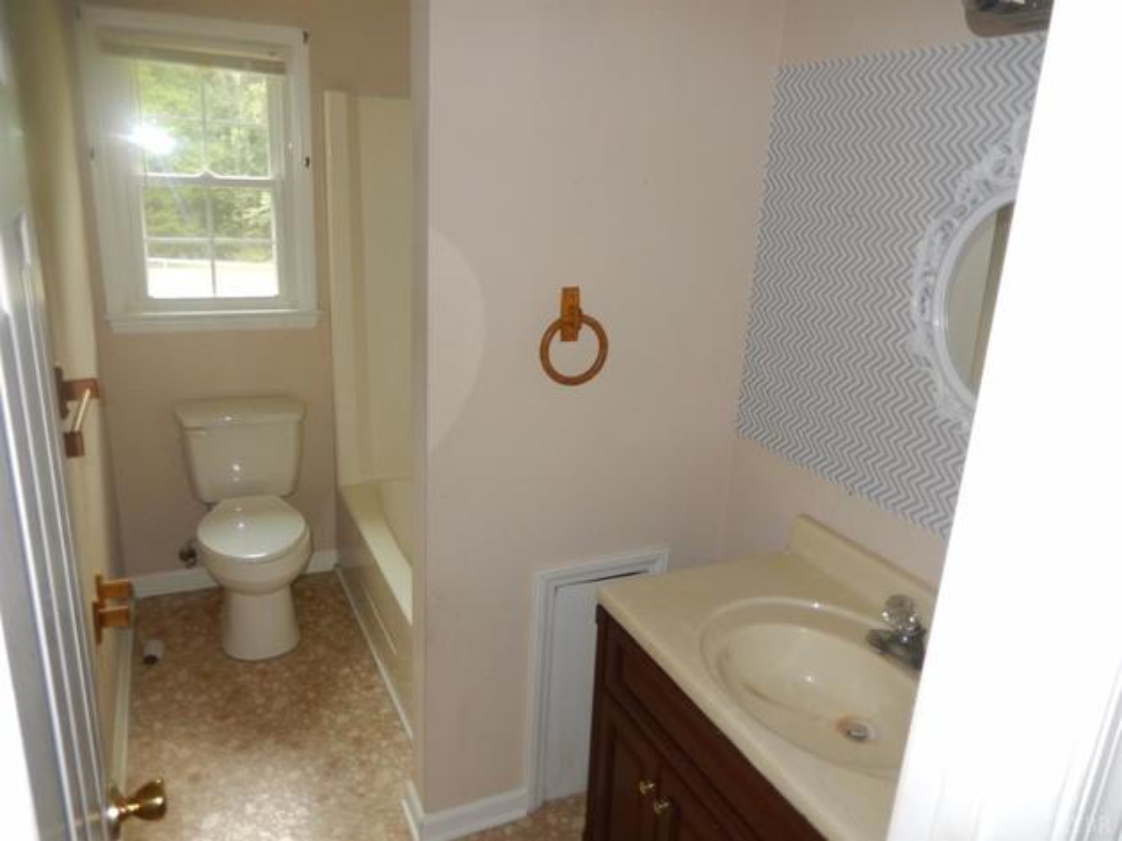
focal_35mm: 25
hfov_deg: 69.4
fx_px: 810
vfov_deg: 54.9
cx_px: 561
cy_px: 420
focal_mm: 4.5
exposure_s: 1/30
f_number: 3.4
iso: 200
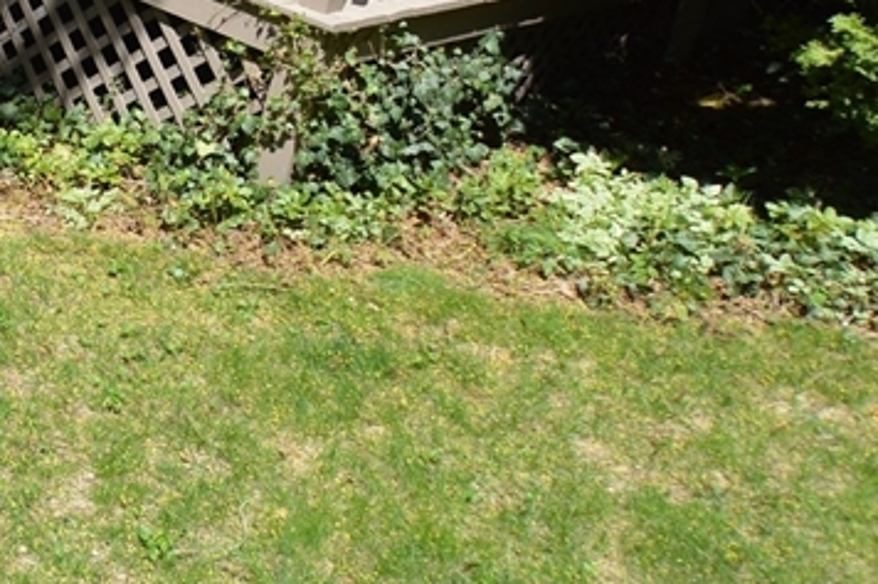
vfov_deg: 25.9
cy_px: -83
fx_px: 1156
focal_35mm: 47
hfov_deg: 29.5
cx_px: -367
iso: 100
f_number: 7.1
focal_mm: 11
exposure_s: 1/200
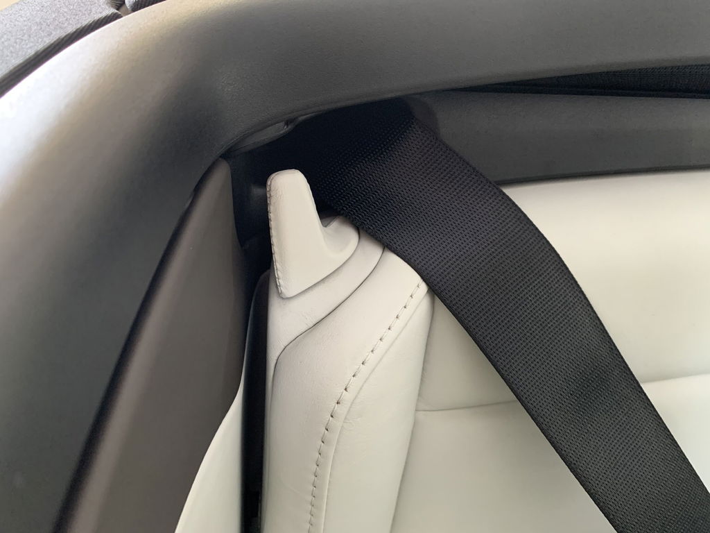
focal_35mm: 26
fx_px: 533
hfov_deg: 67.3
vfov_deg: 53.1
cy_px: 266
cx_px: 355
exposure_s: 1/37
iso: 400
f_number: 1.8
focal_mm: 4.25
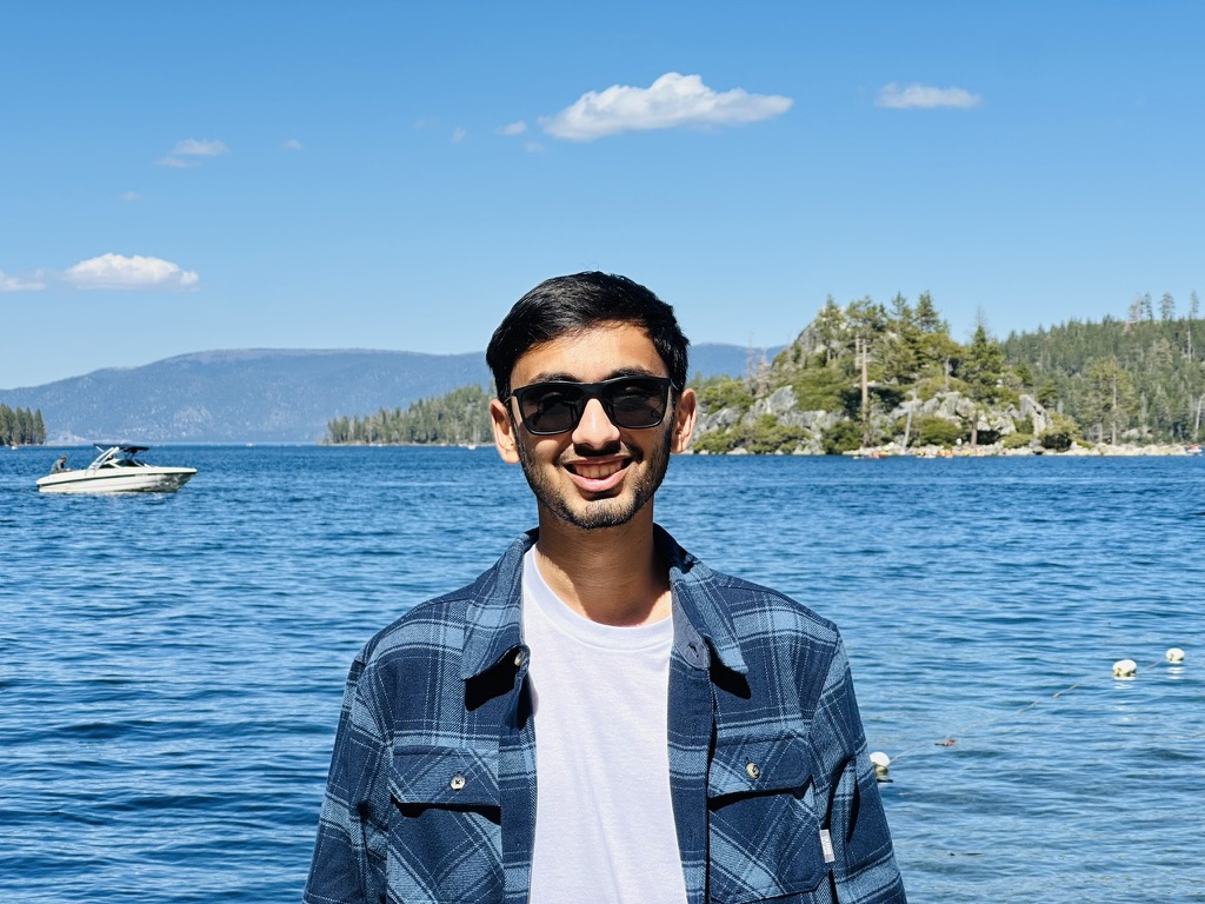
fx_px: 2680
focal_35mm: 77
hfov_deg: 25.3
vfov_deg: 19.1
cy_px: 452
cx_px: 602
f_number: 2.8
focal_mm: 9
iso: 32
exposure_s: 1/903
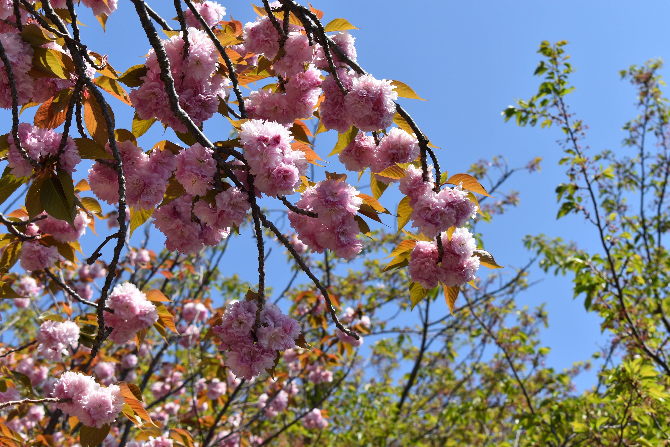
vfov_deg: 16.6
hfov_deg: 24.6
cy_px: 224
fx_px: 1535
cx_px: 335
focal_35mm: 82
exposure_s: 1/250
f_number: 8
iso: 100
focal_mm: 55
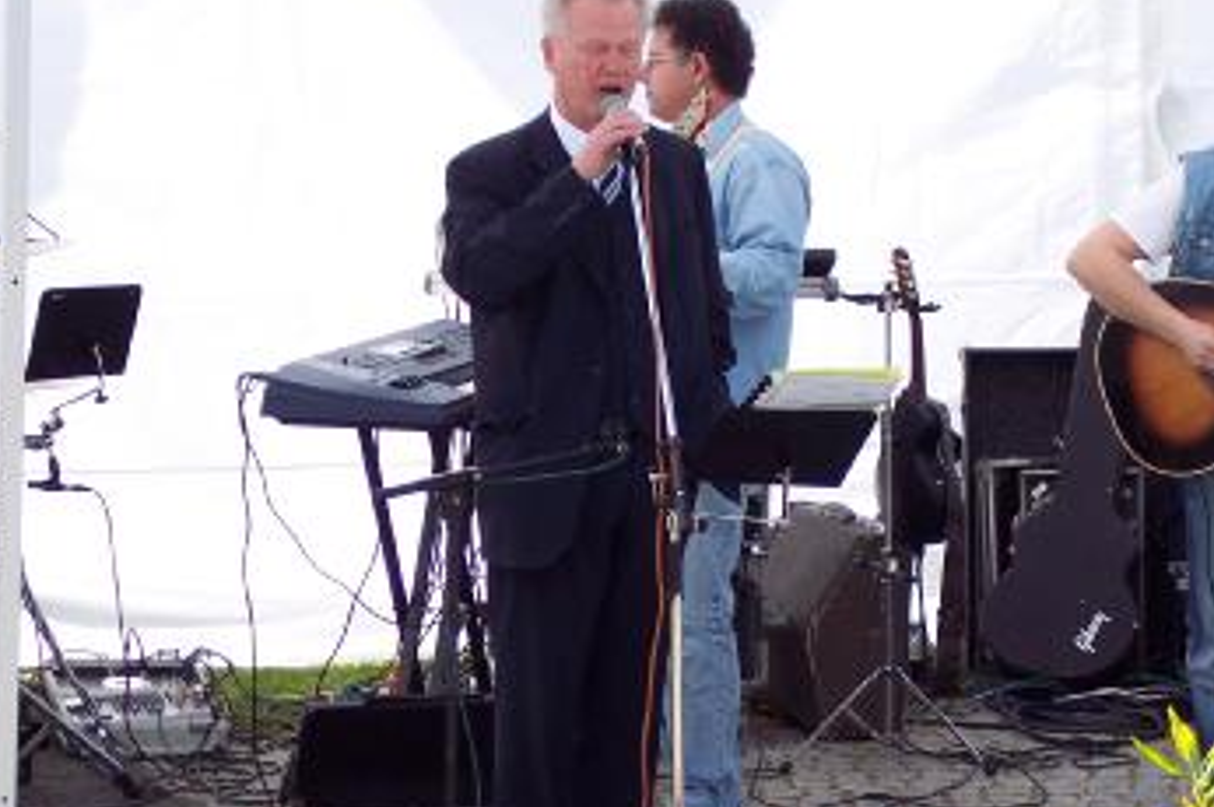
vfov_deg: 7.8
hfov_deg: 11.7
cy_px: 444
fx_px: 5929
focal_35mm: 176
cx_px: 607
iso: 100
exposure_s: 1/180
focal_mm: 24
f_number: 4.8
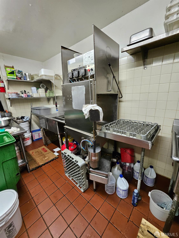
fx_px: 90
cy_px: 119
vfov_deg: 106.2
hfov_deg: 89.9
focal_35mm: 13
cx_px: 90
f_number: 2.2
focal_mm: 1.7
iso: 200
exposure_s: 1/60
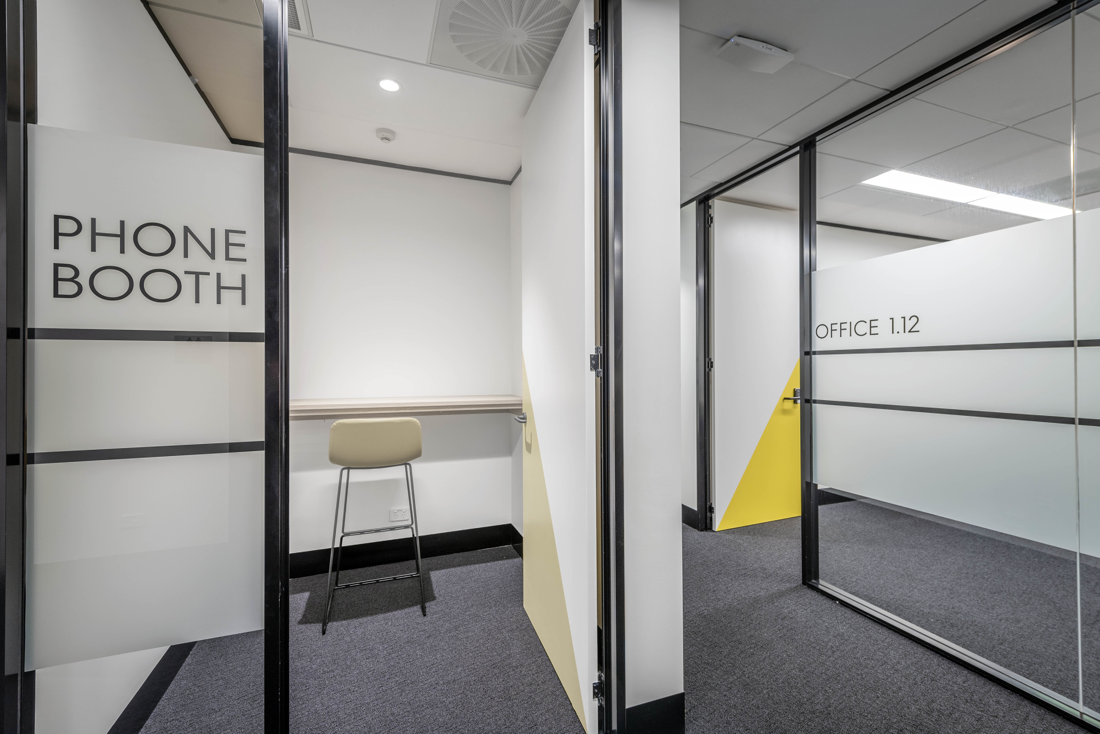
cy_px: 367
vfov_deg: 73.8
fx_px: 489
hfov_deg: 96.7
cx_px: 550
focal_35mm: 16
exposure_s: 1/8
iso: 200
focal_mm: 16
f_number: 7.1
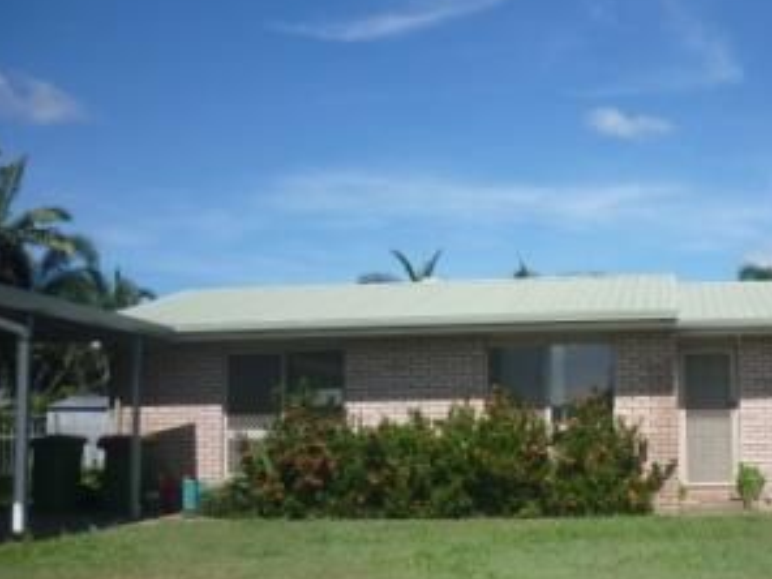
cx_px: 576
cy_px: 355
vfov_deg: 29.0
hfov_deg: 37.3
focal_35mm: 50
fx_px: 1115
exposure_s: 1/200
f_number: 8
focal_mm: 5.5
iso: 80
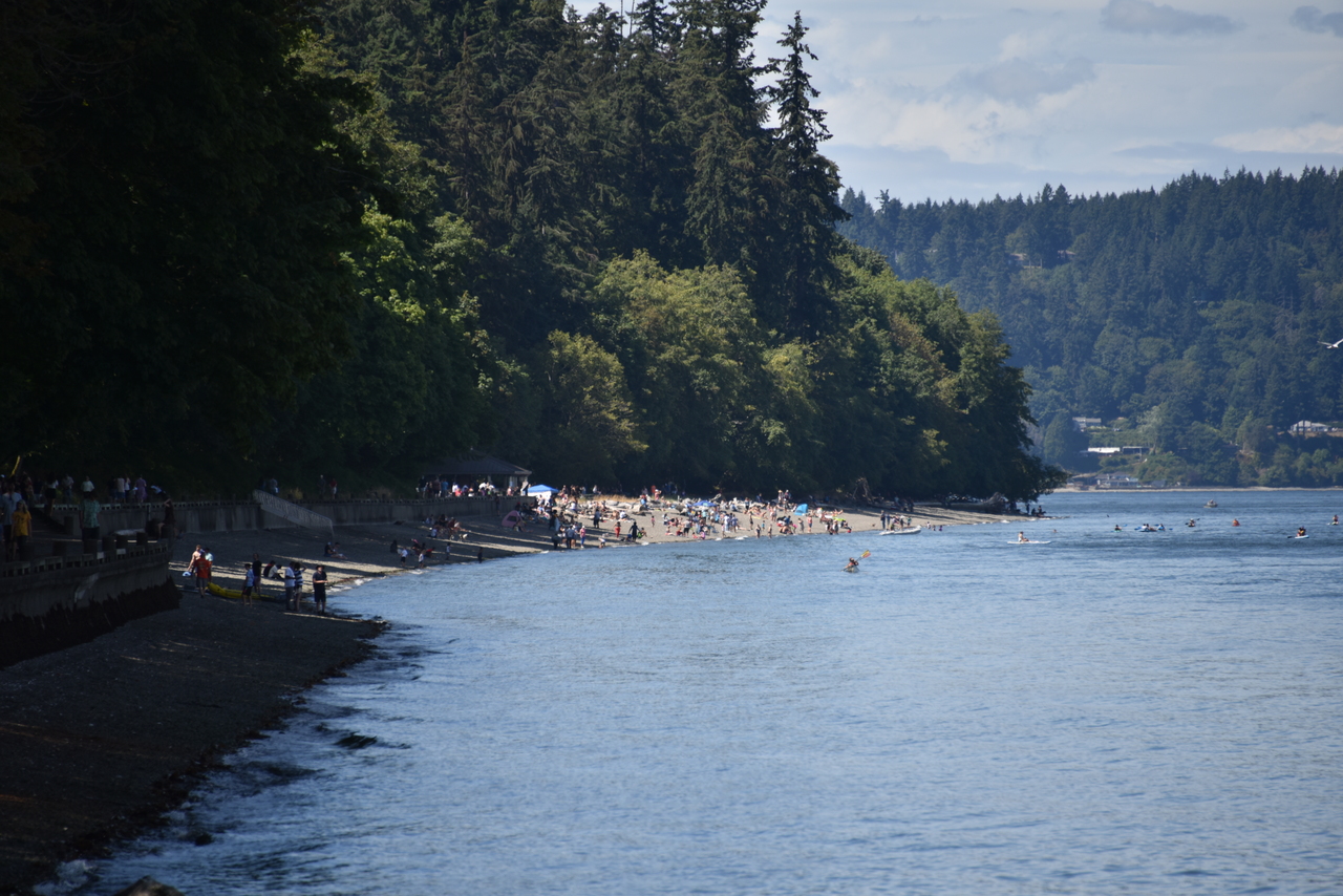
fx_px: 11193
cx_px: 672
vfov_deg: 4.6
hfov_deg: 6.9
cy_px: 448
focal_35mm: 300
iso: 100
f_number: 6.3
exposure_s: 1/640
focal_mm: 300
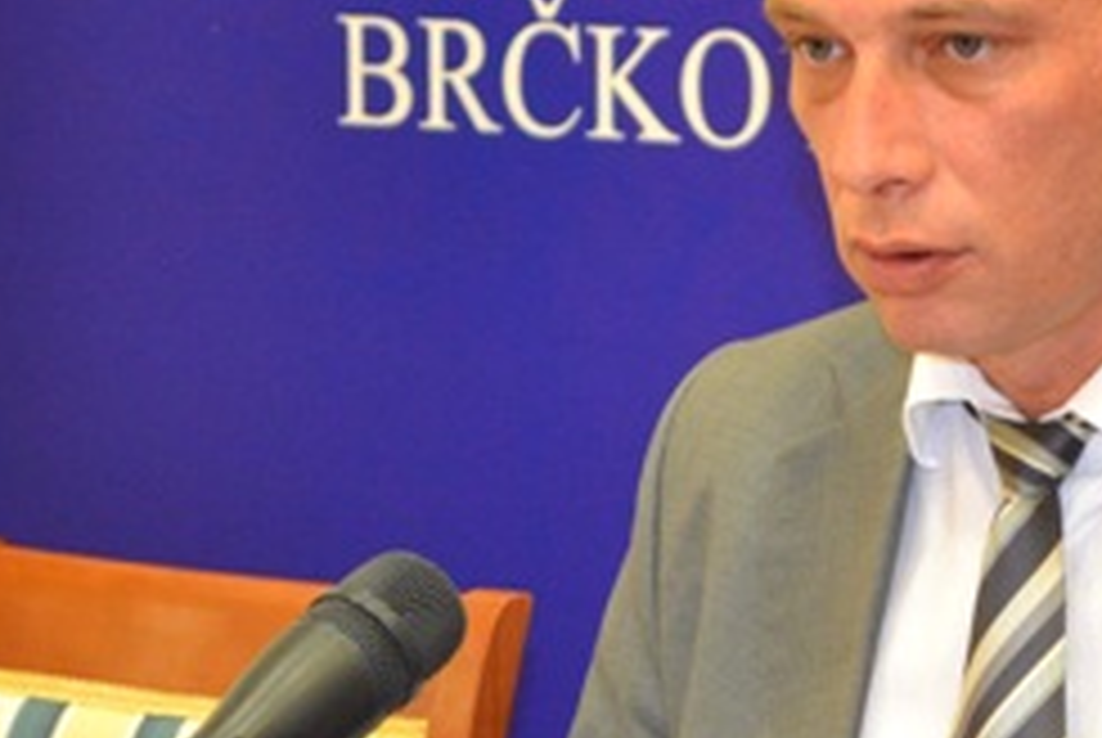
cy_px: 524
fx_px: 6598
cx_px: 990
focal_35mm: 215
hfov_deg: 9.5
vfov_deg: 6.4
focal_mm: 55
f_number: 5.6
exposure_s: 1/60
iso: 2200
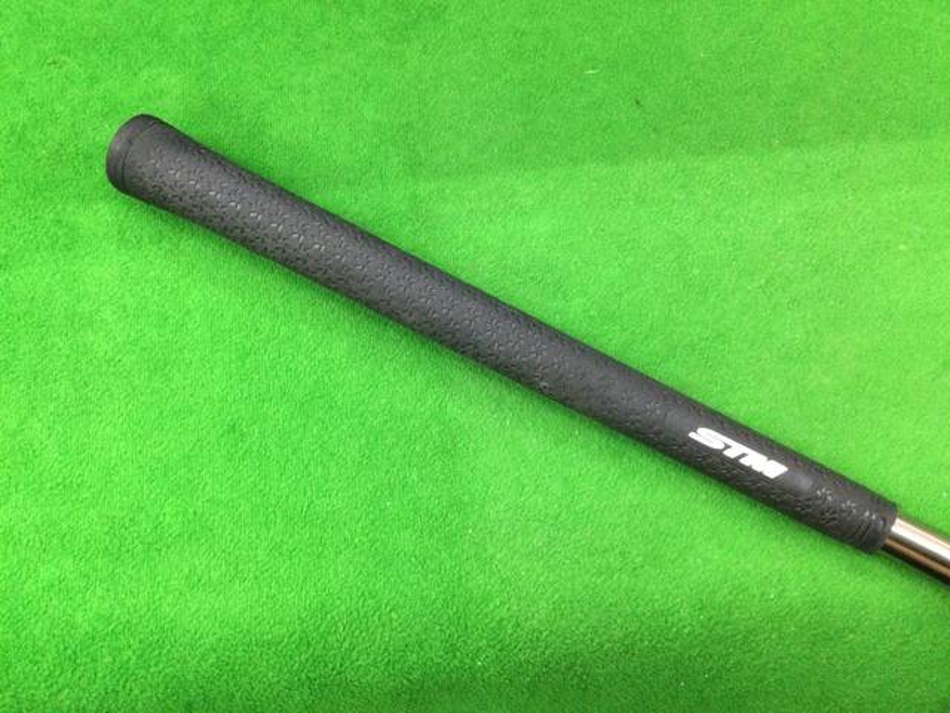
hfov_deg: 58.4
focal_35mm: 31
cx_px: 475
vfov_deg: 45.4
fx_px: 851
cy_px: 356
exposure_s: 1/30
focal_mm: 3.3
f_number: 2.4
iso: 160
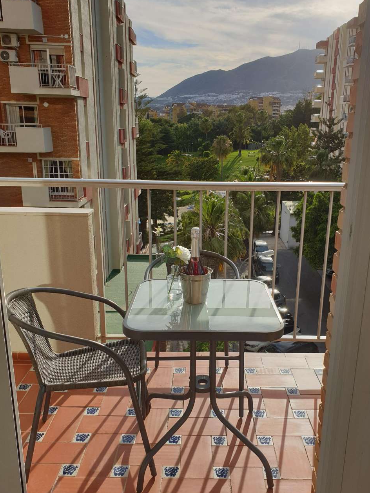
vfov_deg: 58.3
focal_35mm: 31
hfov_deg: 45.3
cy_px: 259
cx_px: 213
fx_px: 442
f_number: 2.4
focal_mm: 4.3
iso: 50
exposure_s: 1/1856
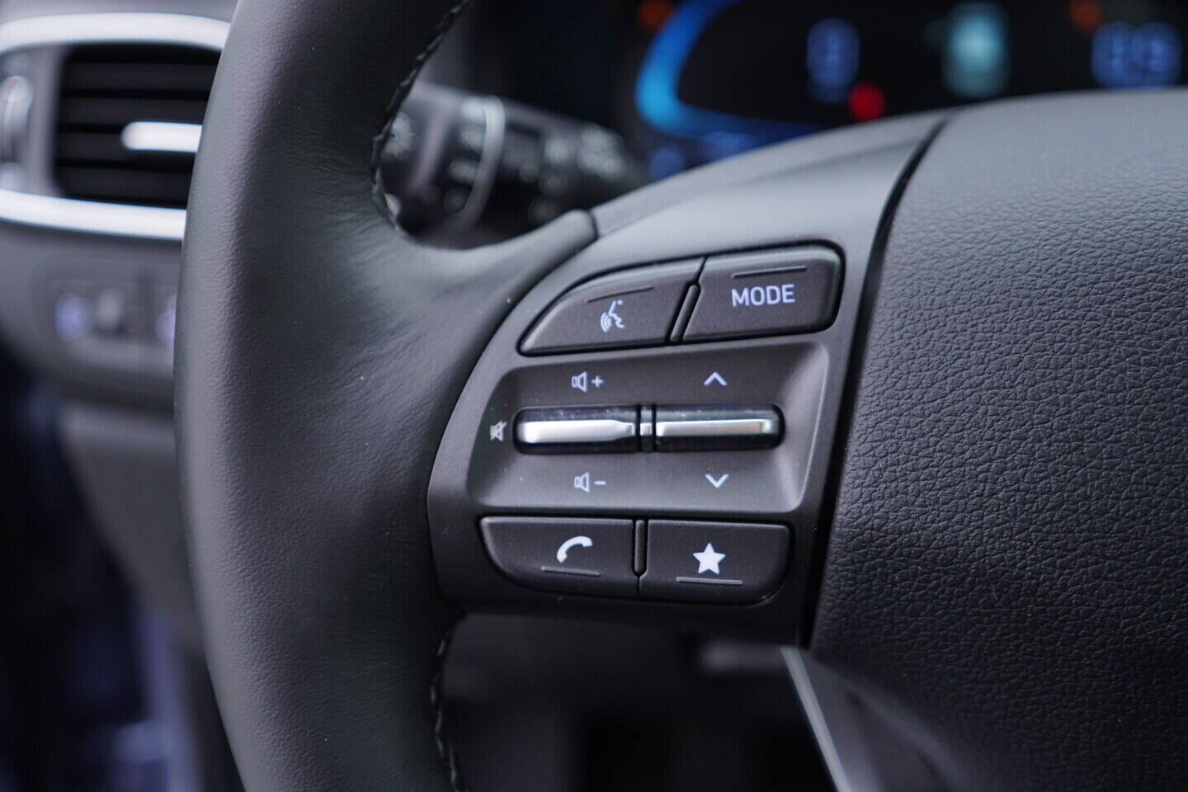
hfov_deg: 53.1
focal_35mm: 36
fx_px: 1188
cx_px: 594
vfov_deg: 36.9
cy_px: 396
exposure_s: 1/40
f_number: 2.8
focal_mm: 24
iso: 160
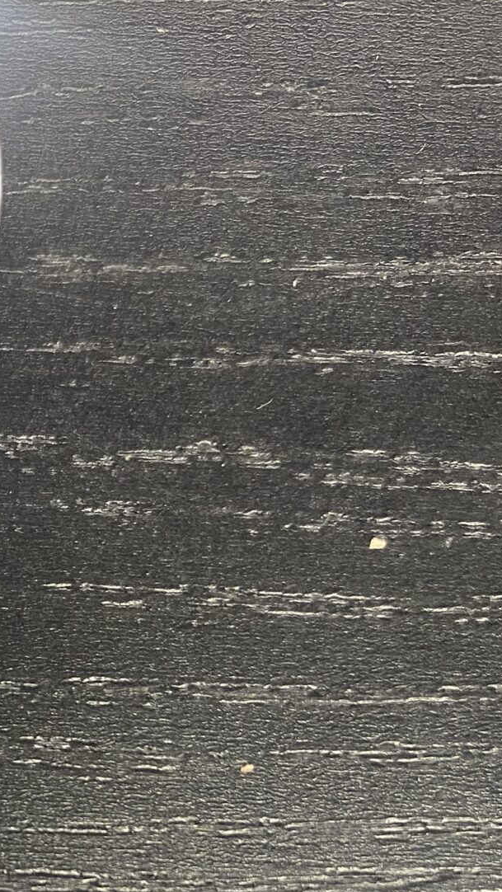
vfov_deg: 29.3
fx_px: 1585
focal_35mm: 67
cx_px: -279
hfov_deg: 16.2
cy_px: 895
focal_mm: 4.25
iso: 80
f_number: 1.8
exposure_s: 1/50
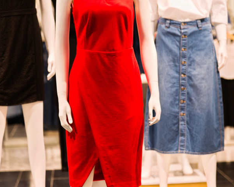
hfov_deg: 14.2
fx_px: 942
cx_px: 121
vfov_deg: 11.4
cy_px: 94
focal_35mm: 136
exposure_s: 1/200
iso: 800
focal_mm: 120
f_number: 4
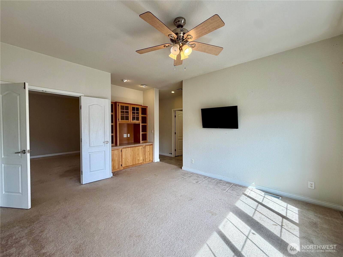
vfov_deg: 85.7
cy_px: 128
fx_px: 139
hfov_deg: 102.1
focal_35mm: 14
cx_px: 172
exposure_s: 1/165
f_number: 2.2
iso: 40
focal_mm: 2.22
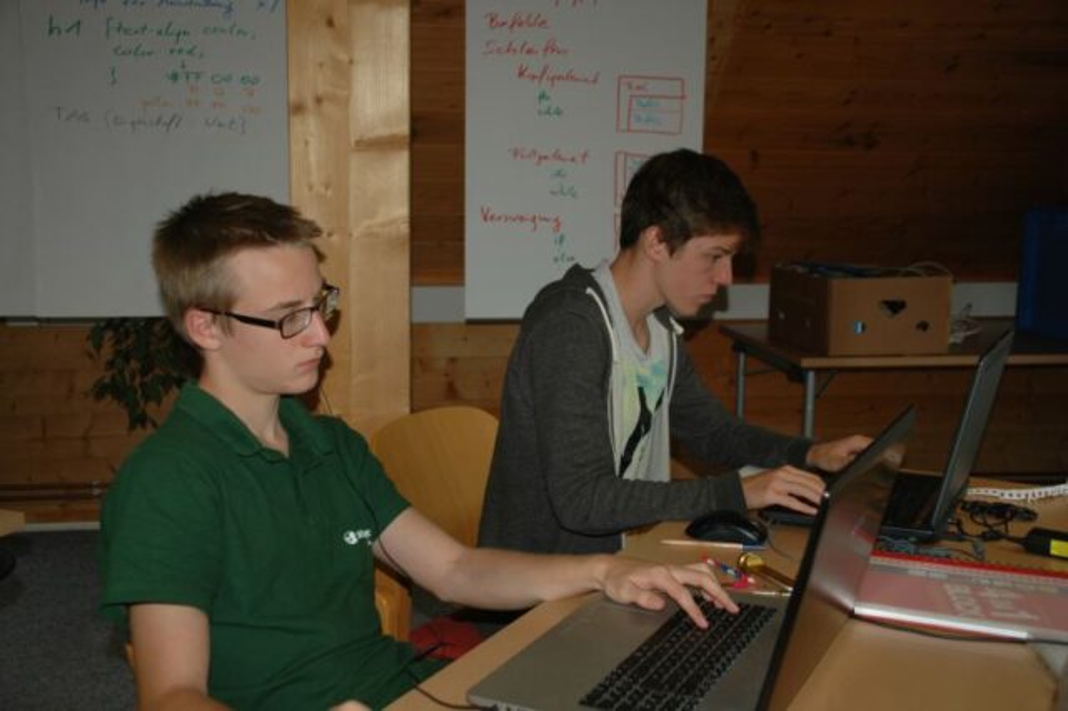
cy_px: 356
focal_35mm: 39
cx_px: 534
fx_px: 1156
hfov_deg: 49.6
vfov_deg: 34.2
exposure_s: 1/60
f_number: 4
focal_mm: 26
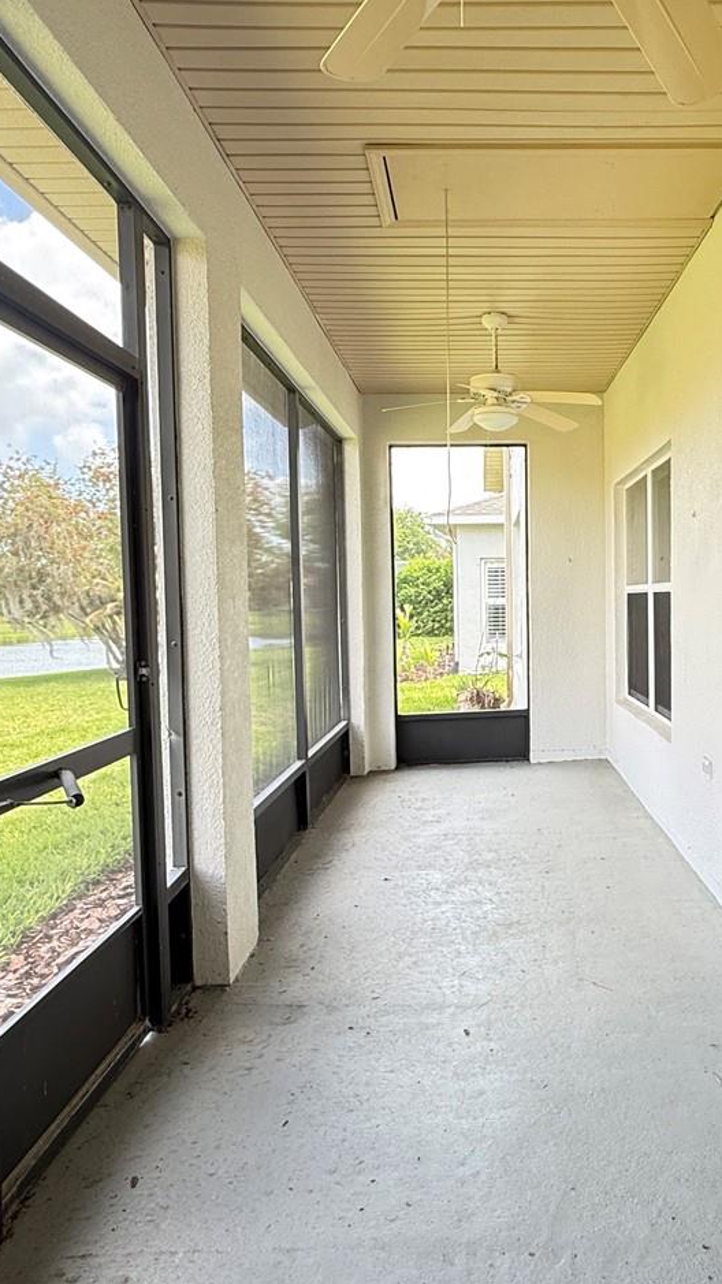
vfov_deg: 71.9
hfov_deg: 43.5
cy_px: 643
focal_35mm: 26
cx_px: 507
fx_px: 885
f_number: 2.2
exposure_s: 1/99
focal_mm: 2.22
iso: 125
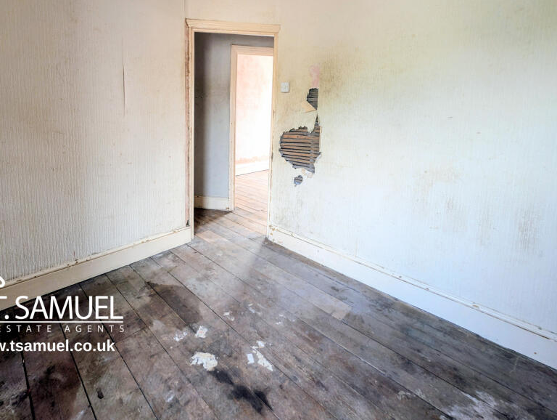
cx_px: 261
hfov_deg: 94.3
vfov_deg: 76.2
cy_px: 146
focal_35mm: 16
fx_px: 258
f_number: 1.95
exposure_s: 1/31.7
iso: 59
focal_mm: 2.23
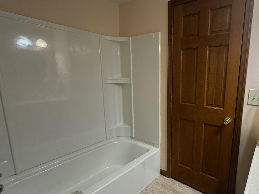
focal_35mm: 20
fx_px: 150
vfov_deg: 65.9
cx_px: 176
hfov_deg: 78.7
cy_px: 102
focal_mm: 2.22
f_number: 2.2
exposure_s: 1/60
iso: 250
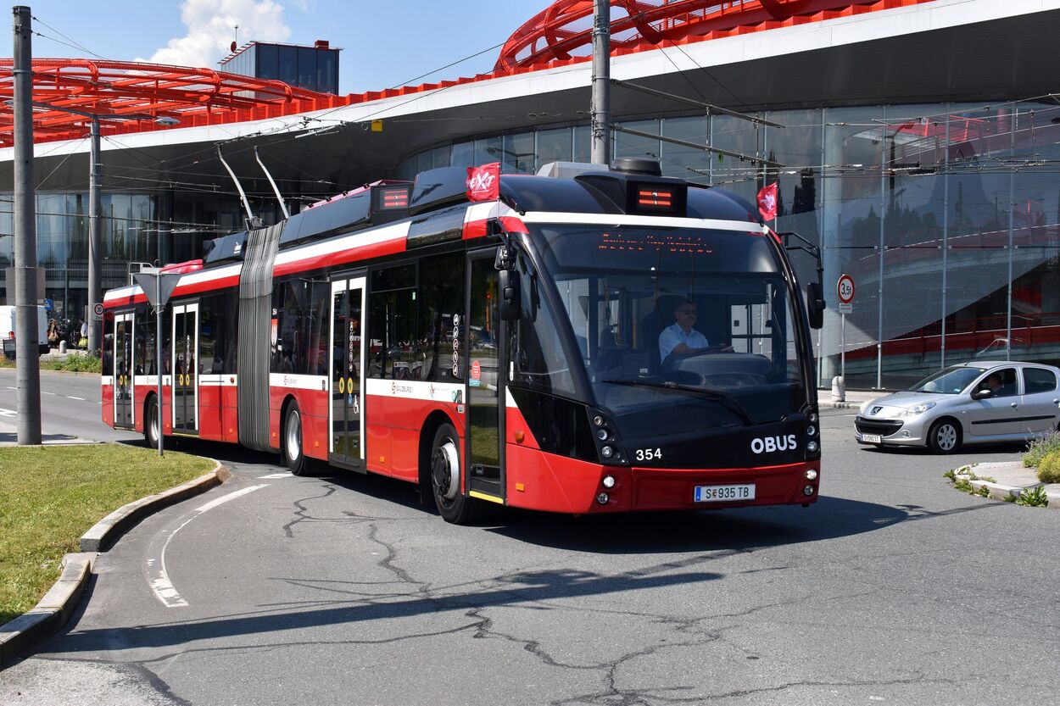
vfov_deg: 28.1
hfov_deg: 41.1
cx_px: 530
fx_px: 1413
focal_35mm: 48
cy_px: 353
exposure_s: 1/400
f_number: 10
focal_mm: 32
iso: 200
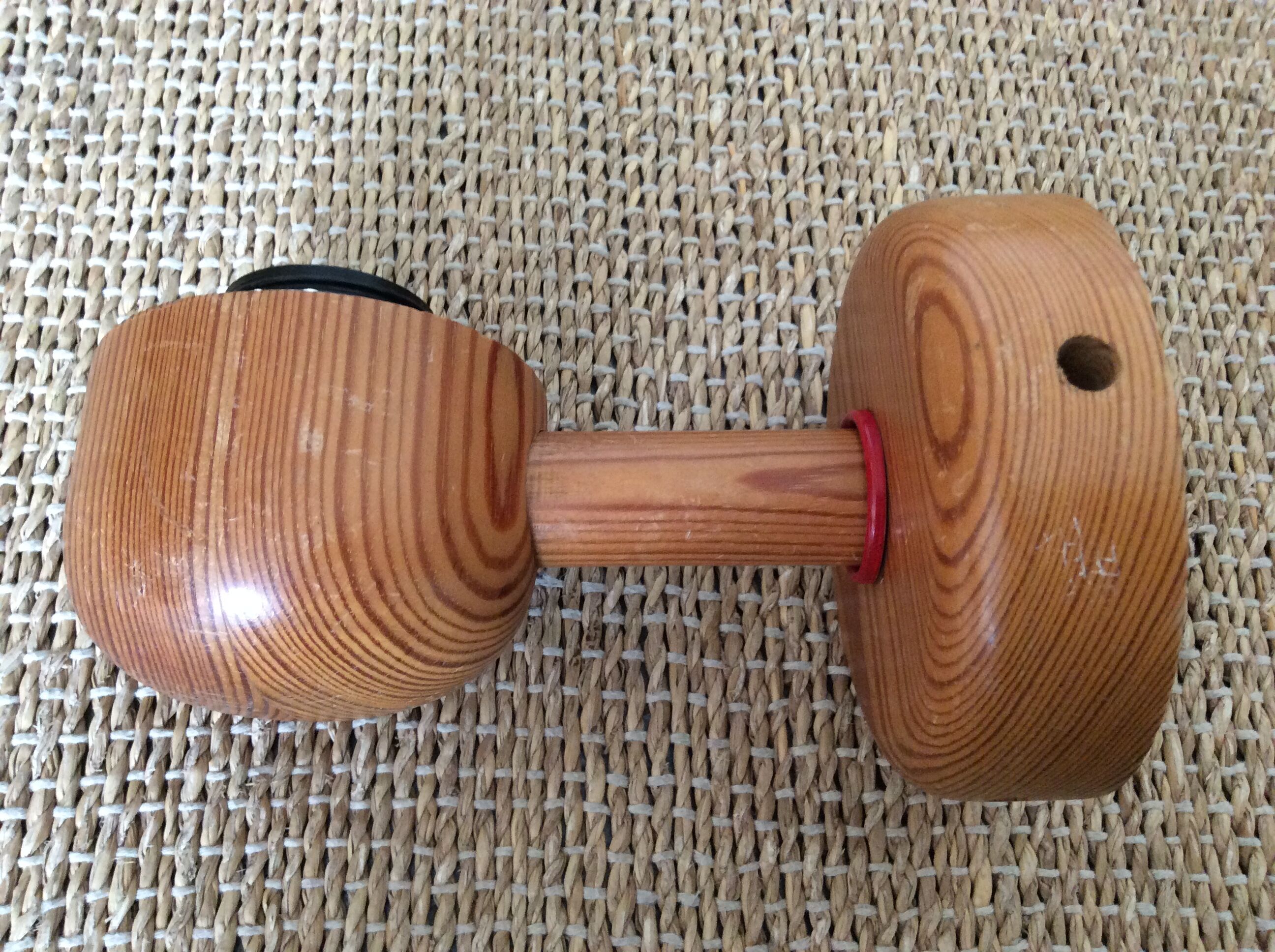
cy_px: 476
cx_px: 638
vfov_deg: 44.1
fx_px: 1177
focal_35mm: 32
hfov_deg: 56.9
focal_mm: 3.3
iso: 200
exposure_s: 1/25
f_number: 2.4
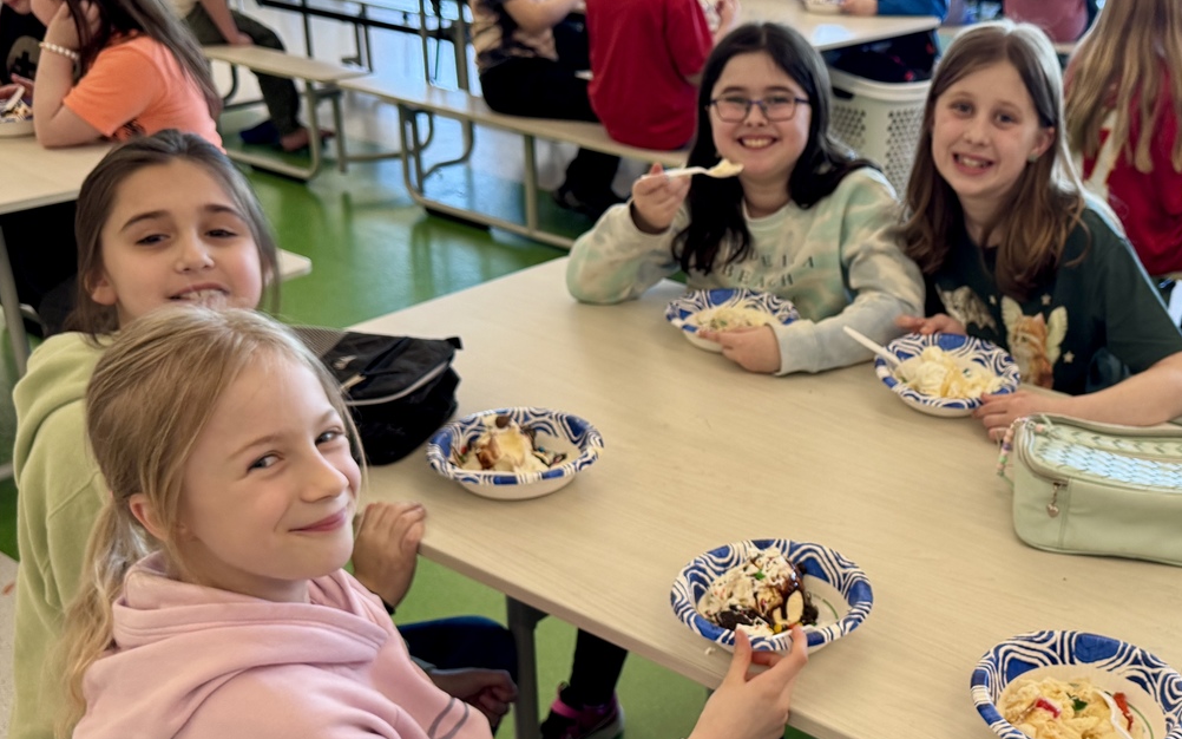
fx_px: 837
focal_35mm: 26
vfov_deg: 47.5
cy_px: 416
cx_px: 585
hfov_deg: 70.4
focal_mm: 6.76
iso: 160
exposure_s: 1/60
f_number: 1.78
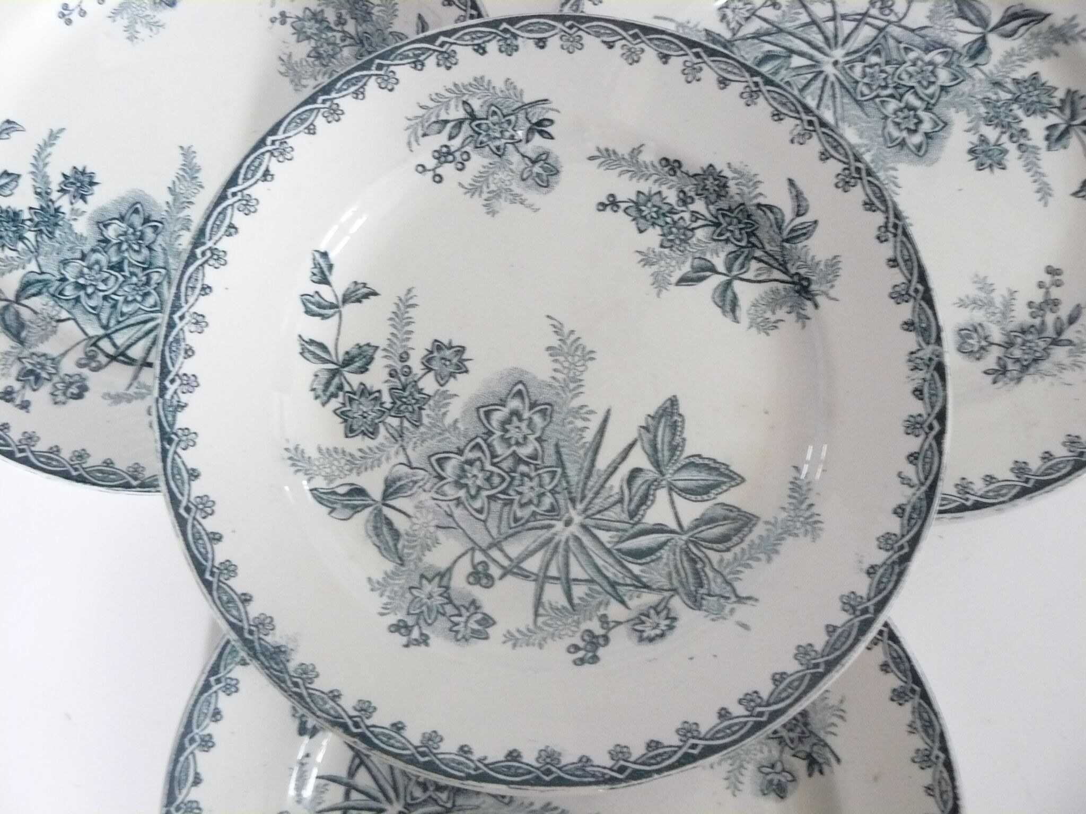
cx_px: 543
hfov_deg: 51.4
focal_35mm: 36
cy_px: 407
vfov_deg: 39.7
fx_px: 1129
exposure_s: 1/25
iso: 400
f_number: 2.8
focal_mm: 6
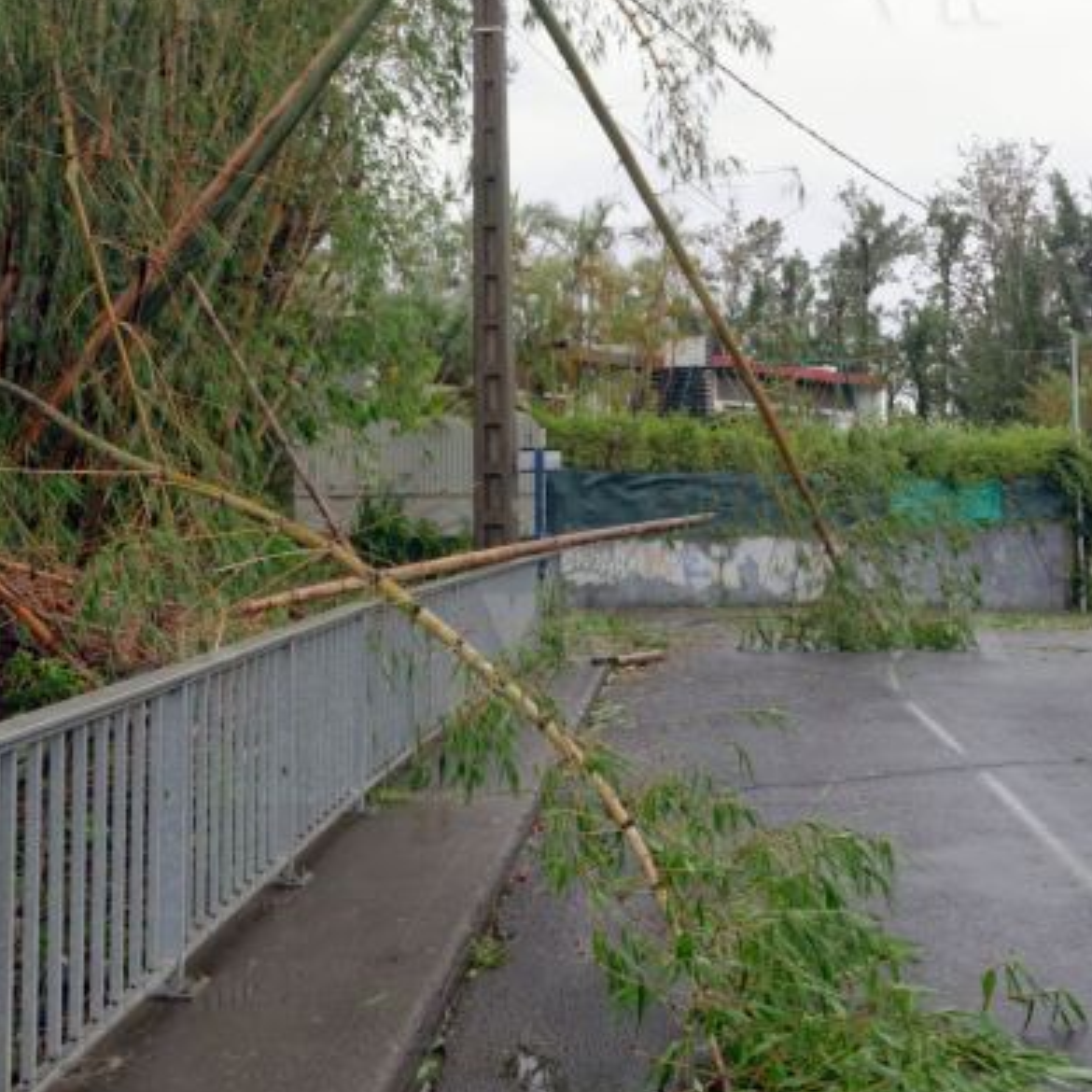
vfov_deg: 35.7
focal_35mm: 47
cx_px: 550
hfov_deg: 36.1
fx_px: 1677
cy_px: 372
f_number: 9
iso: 1600
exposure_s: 1/200
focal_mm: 24
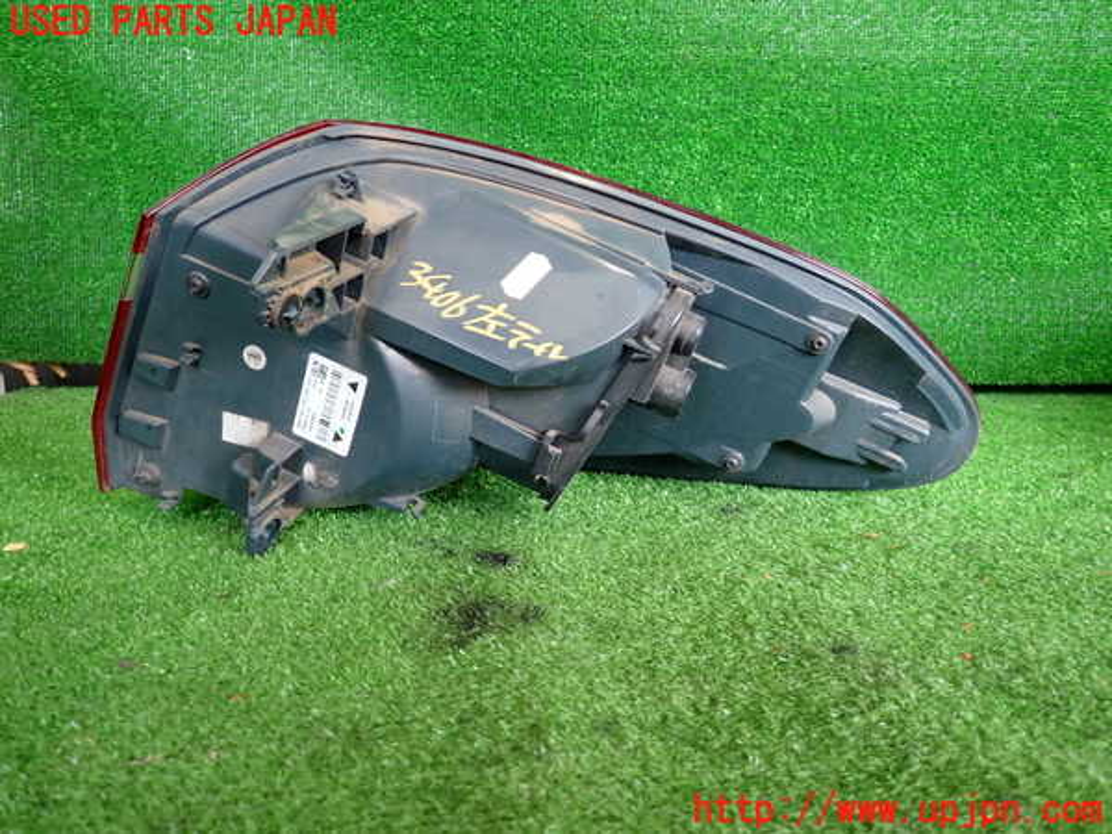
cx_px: 556
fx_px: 803
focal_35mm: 25
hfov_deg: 69.4
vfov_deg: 54.9
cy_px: 417
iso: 200
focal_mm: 4.5
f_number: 2
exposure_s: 1/40
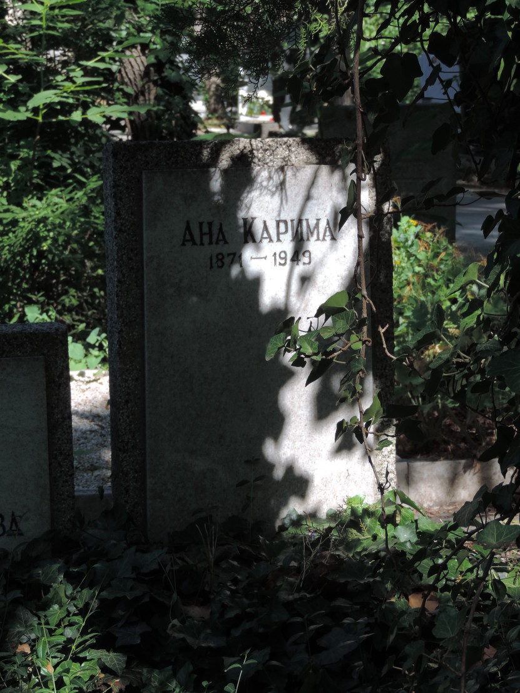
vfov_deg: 18.7
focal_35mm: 105
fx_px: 2103
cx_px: 260
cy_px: 346
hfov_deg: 14.1
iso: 100
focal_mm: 18.7
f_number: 4.7
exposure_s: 1/250
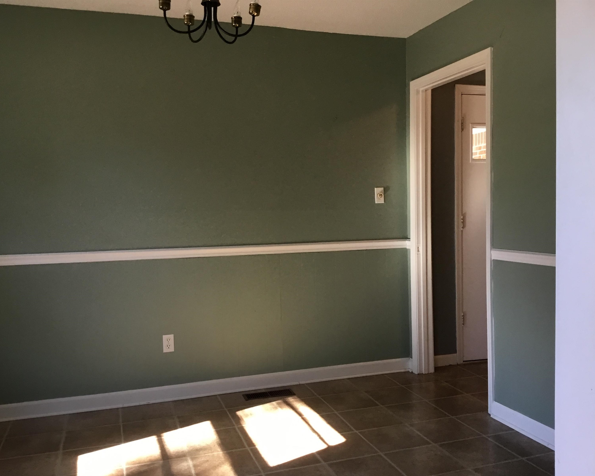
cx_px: 308
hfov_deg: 54.2
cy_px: 243
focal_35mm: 33
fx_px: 581
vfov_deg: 44.5
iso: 40
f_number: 2.4
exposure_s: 1/30
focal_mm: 3.3
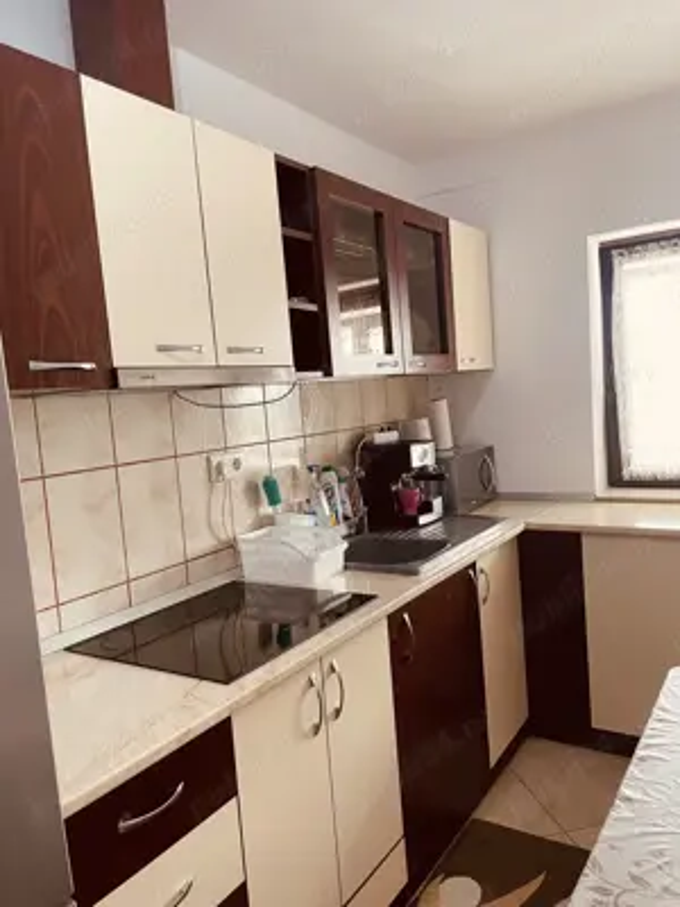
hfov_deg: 53.1
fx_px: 681
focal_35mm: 26
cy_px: 454
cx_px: 340
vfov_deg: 67.3
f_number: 1.6
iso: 125
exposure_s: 1/85
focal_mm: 4.2
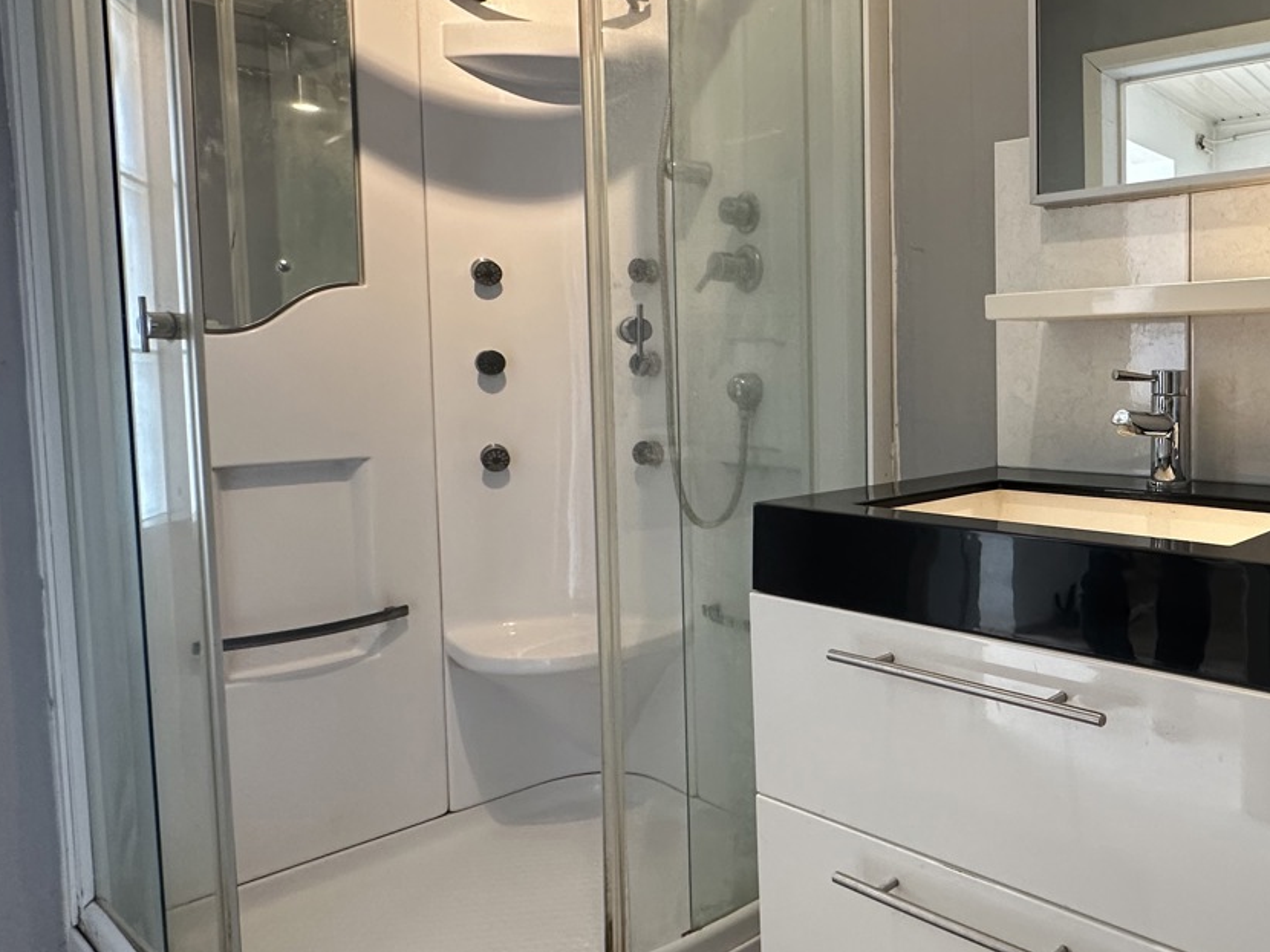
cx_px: 1056
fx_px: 990
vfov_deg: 51.3
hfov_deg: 59.0
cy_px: 436
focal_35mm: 27
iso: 200
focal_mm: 2.22
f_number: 2.2
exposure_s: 1/50
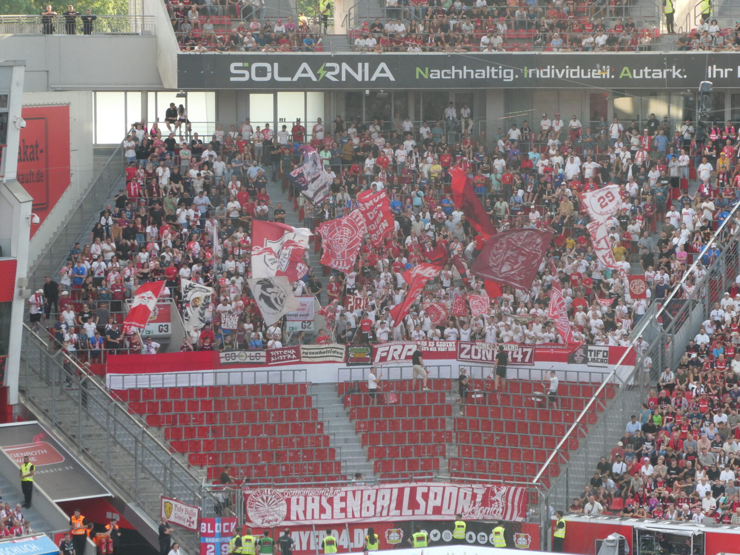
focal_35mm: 160
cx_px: 370
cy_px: 278
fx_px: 3420
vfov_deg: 9.3
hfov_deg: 12.3
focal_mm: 28.7
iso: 160
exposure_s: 1/80
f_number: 5.5
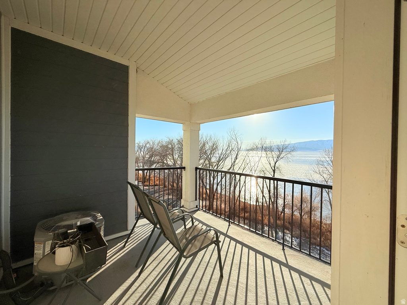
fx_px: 165
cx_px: 204
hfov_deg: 102.1
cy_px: 152
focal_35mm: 14
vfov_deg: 85.7
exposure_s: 1/6803
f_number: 2.2
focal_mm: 2.22
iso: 80
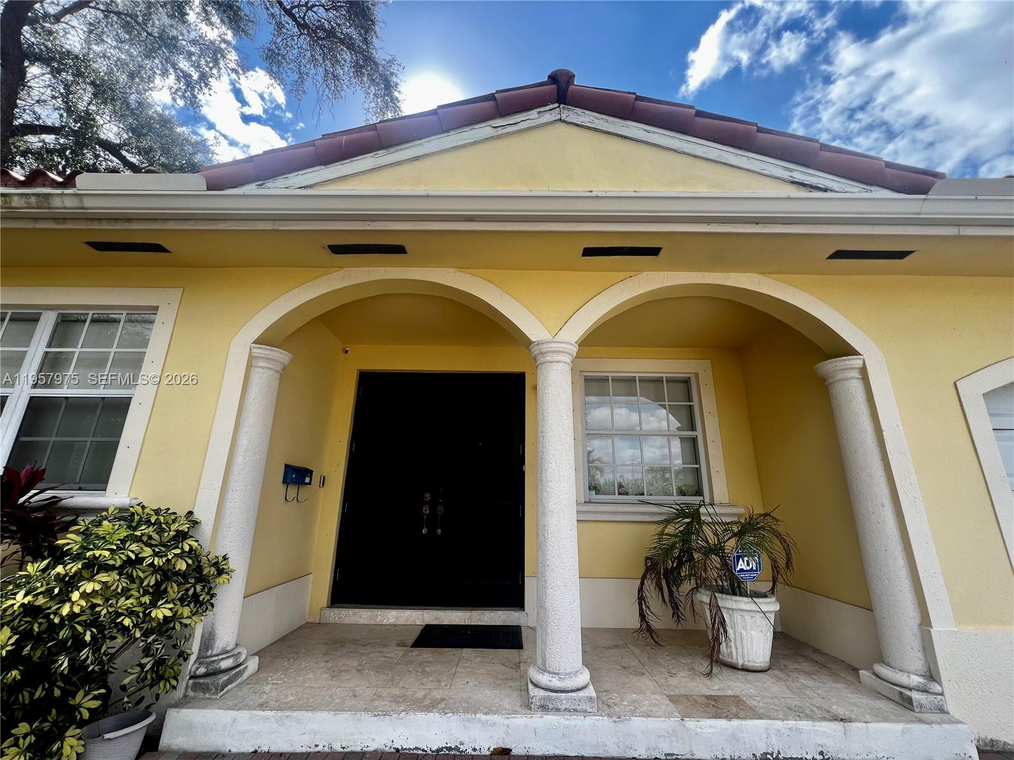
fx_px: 381
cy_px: 380
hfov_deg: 106.2
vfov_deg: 89.9
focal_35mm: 13
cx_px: 507
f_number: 1.8
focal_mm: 1.57
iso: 32
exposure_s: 1/475
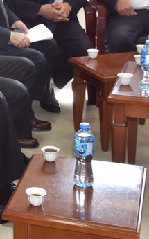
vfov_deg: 19.4
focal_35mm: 106
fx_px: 690
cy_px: 35
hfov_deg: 11.3
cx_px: -130
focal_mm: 35
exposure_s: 1/250
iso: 3200
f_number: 8
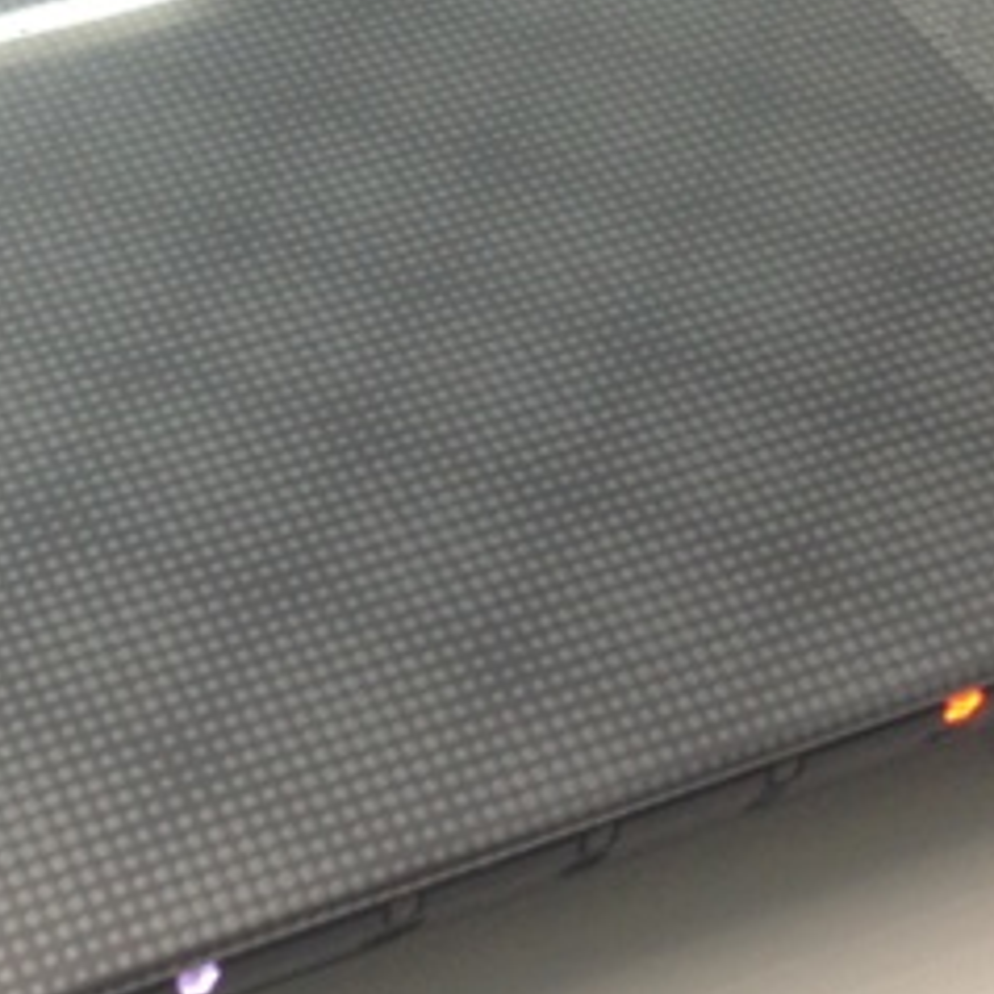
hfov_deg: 17.5
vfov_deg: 17.5
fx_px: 3184
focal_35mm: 98
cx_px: 92
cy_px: 134
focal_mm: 4.12
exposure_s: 1/20
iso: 64
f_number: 2.4
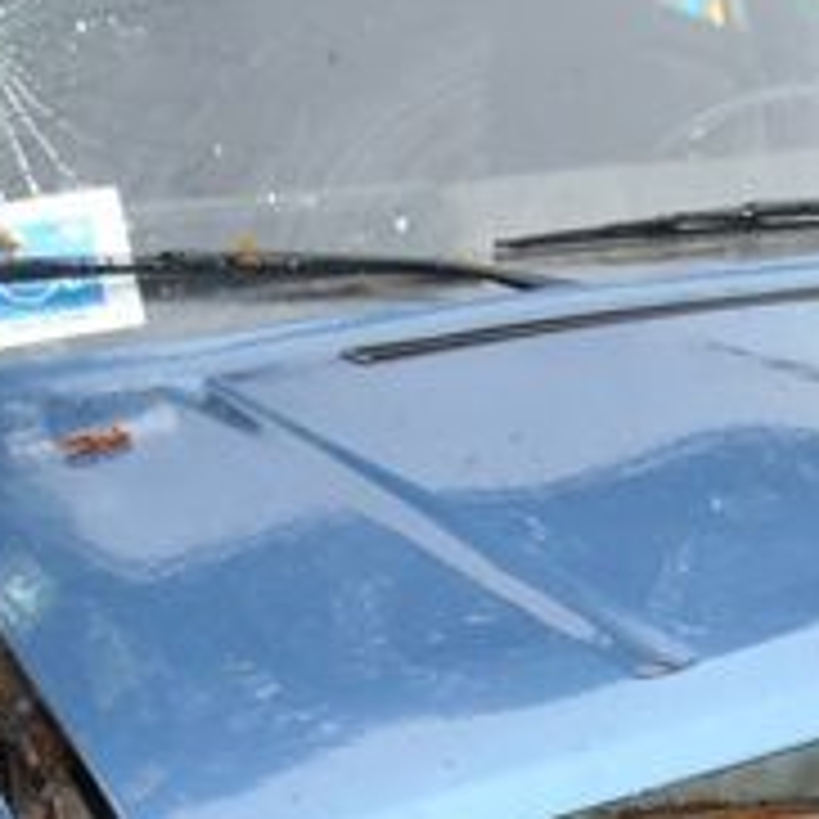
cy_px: 896
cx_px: 904
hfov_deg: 19.1
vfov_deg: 19.2
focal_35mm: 87
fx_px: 2329
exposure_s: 1/30
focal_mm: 5
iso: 250
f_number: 3.9
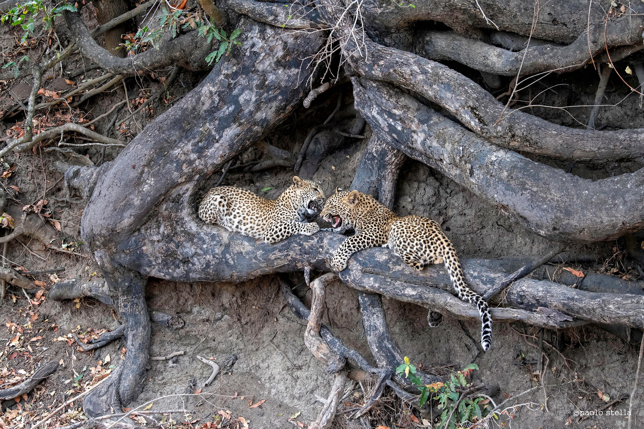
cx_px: 322
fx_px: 1520
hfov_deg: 23.9
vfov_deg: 16.1
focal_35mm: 85
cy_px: 214
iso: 1600
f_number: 5.6
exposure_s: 1/800
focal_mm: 85
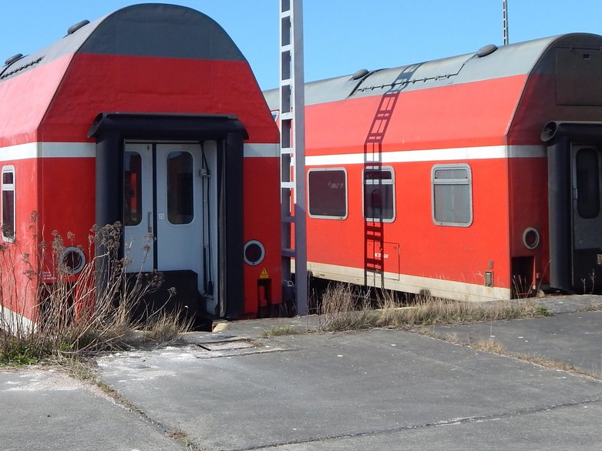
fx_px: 748
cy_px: 145
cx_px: 220
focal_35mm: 43
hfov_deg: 43.4
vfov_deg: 33.3
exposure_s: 1/500
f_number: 6.3
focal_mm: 5.1
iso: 125
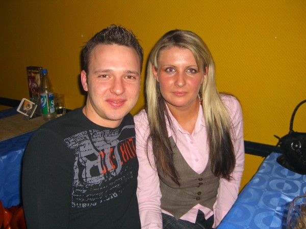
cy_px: 114
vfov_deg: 37.7
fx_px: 336
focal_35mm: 38
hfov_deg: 49.0
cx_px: 153
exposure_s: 1/60
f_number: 2.8
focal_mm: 7.9
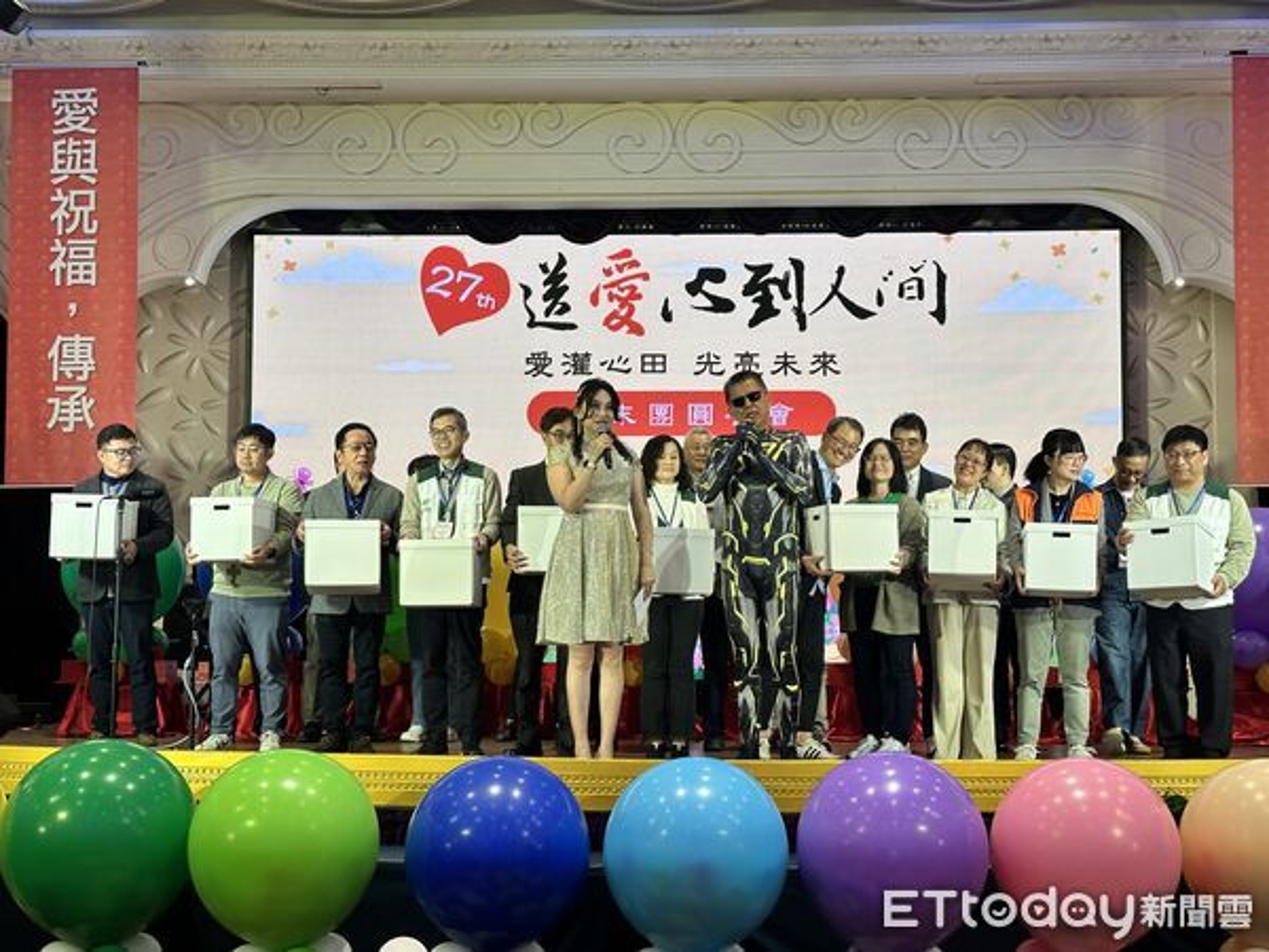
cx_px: 634
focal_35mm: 48
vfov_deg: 30.3
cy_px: 476
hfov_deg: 39.7
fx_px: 1760
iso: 80
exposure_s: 1/60
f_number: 1.78
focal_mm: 6.86
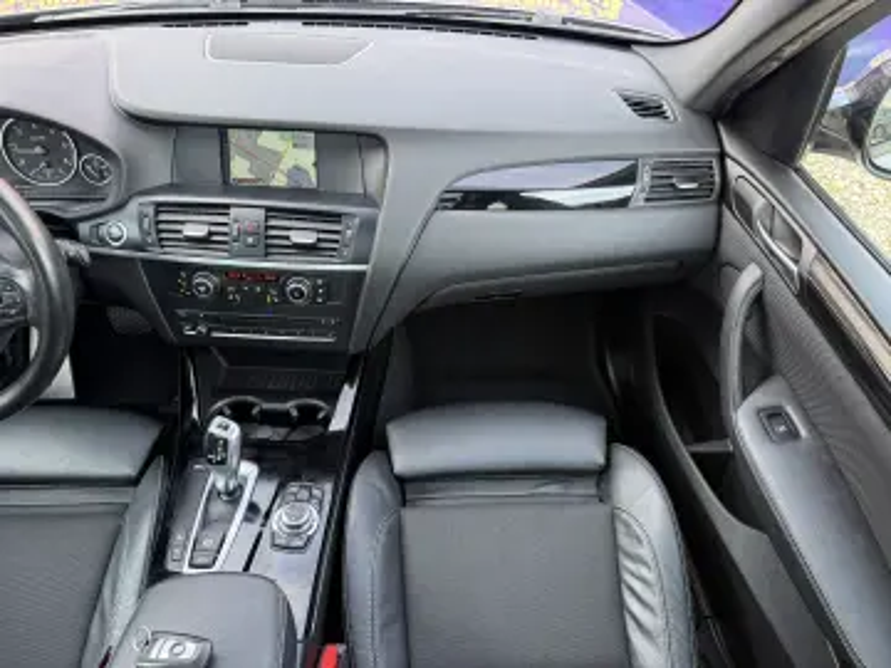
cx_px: 446
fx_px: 618
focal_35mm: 24
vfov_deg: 56.8
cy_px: 334
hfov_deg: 71.6
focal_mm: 6.76
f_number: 1.78
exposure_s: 1/90
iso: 125
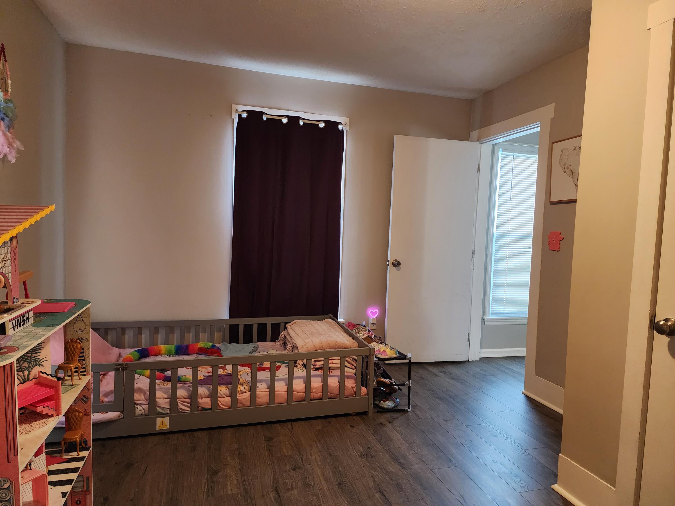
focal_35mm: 23
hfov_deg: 73.9
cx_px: 338
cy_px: 253
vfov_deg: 58.9
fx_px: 448
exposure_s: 1/120
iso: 1000
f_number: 1.8
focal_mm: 6.4
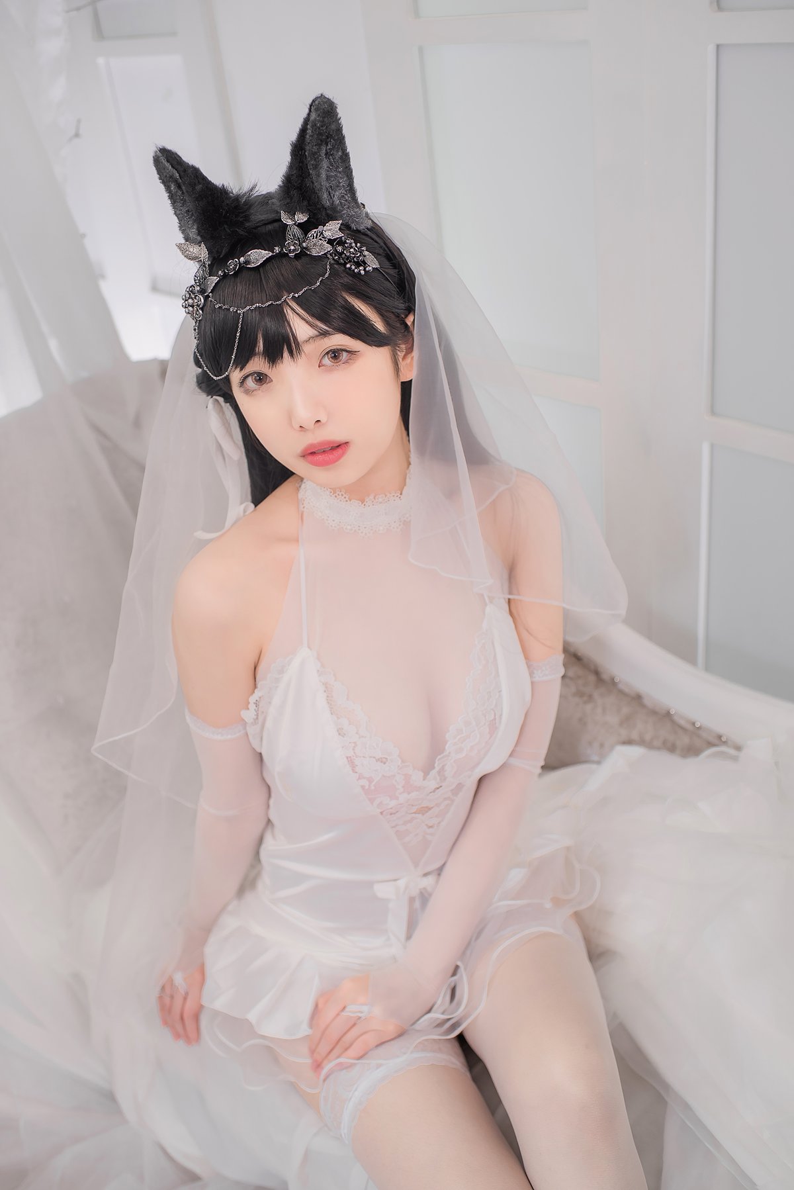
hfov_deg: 37.9
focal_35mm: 35
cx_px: 397
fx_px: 1157
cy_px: 595
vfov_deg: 54.4
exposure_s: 1/125
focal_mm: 35
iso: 125
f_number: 3.2
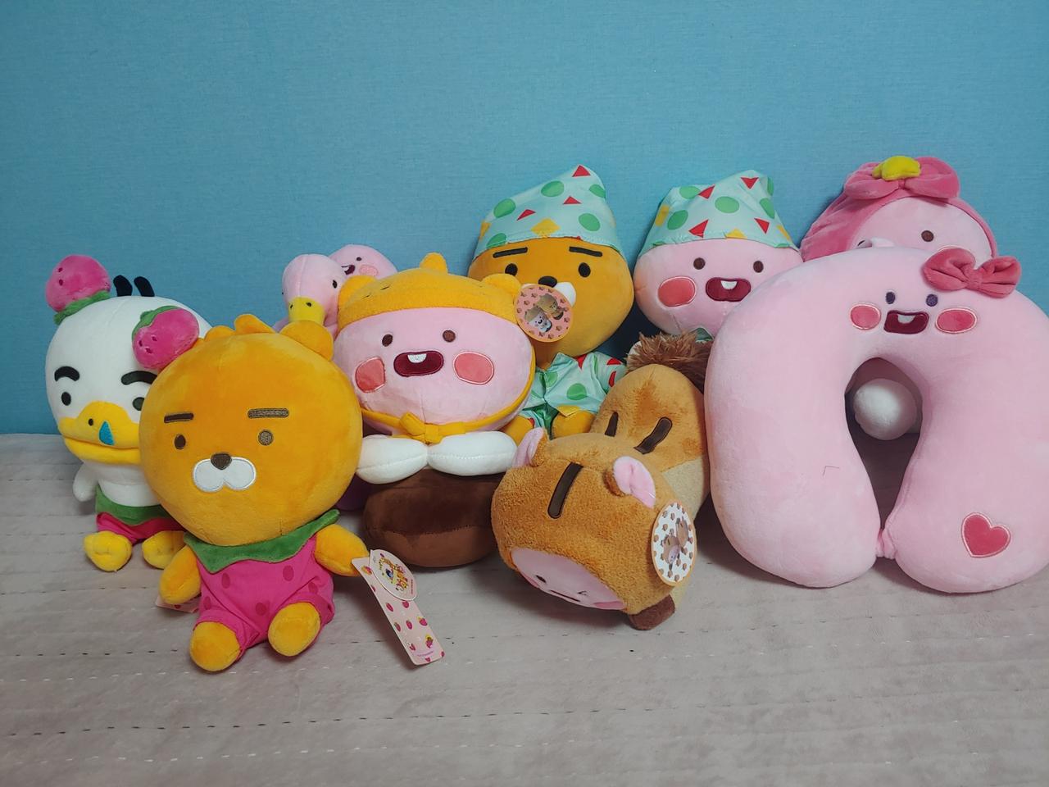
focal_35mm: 25
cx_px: 524
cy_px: 394
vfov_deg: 54.9
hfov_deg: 69.4
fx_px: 758
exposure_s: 1/40
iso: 150
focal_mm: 4.23
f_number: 1.5
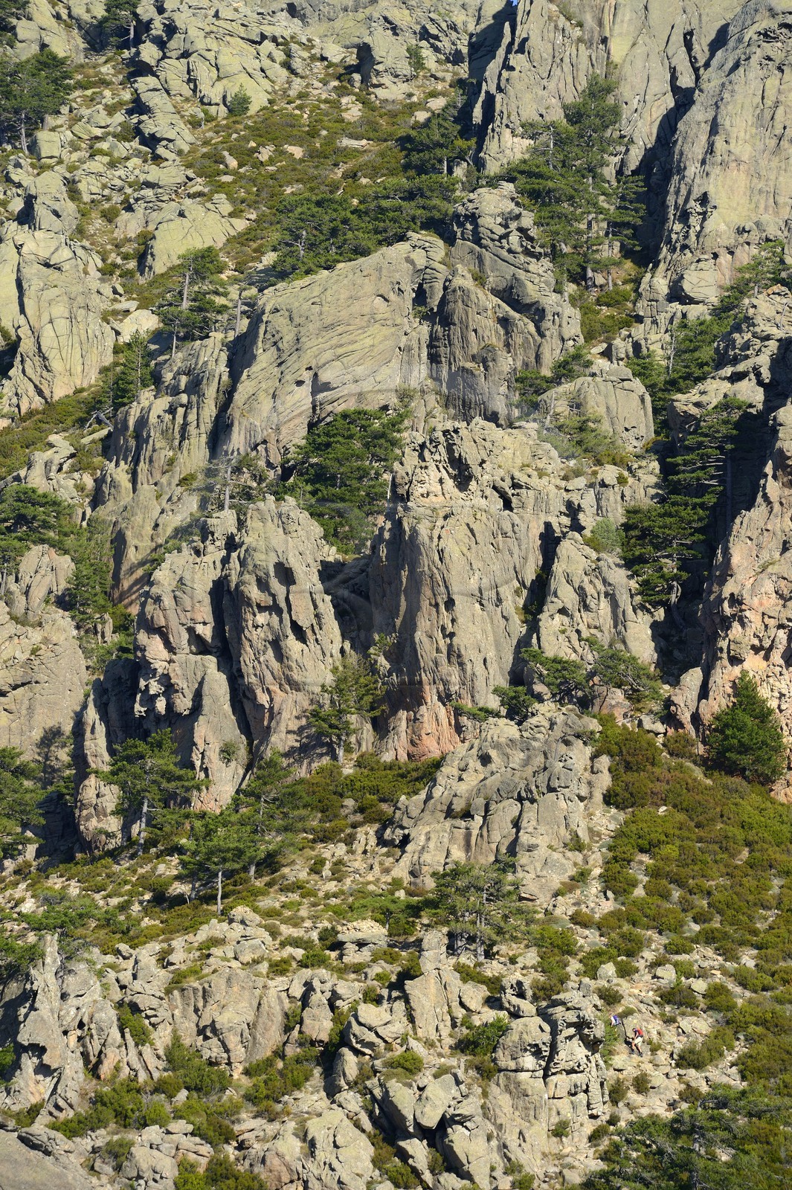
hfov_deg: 6.9
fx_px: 6607
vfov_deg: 10.3
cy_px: 595
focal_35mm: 200
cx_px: 396
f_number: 10
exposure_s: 1/250
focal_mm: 200
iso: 200
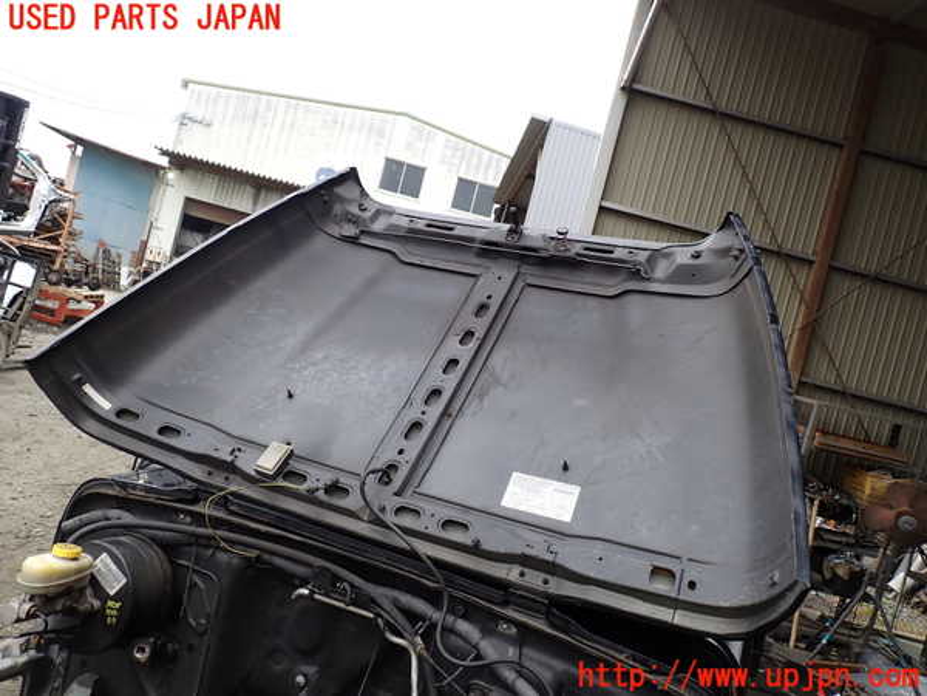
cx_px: 464
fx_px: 669
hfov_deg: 69.4
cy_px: 348
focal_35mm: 25
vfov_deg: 54.9
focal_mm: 4.5
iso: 100
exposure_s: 1/200
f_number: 2.8
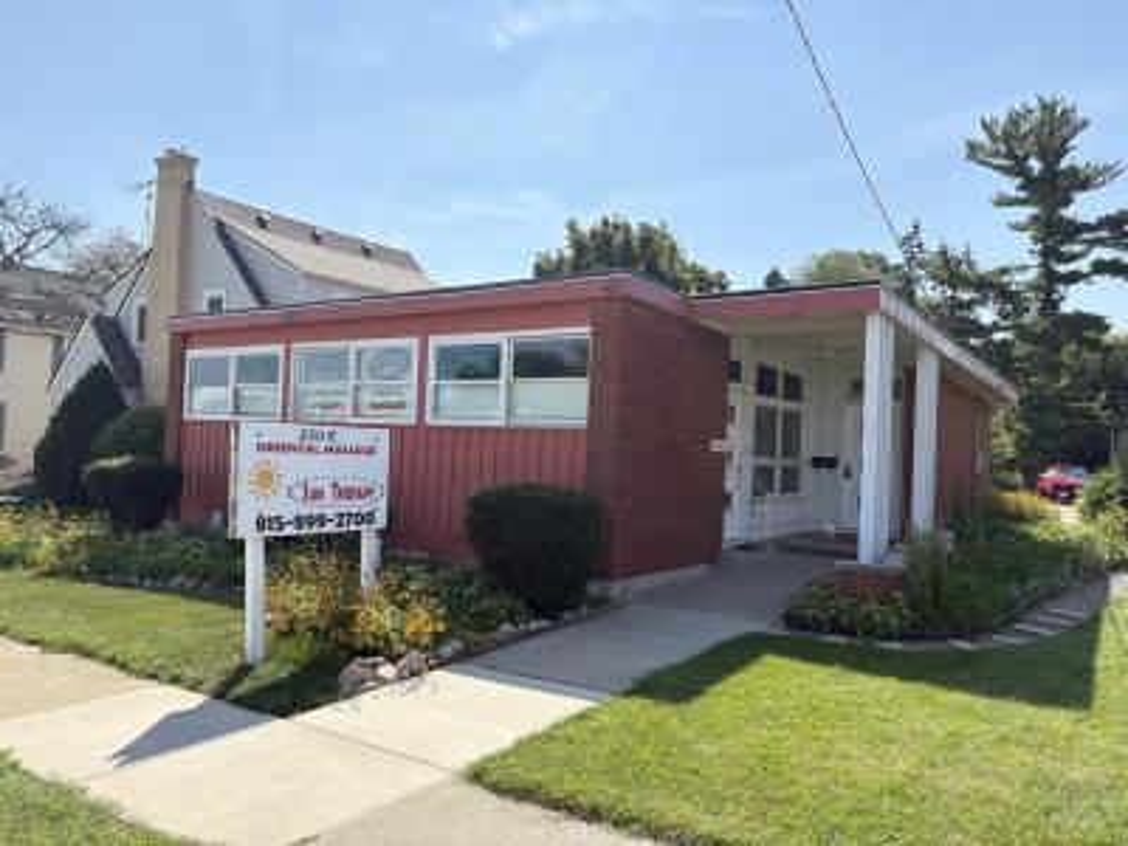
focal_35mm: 26
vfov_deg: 53.1
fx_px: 847
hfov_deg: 67.3
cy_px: 423
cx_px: 564
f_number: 1.6
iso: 64
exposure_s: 1/1667
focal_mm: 5.96
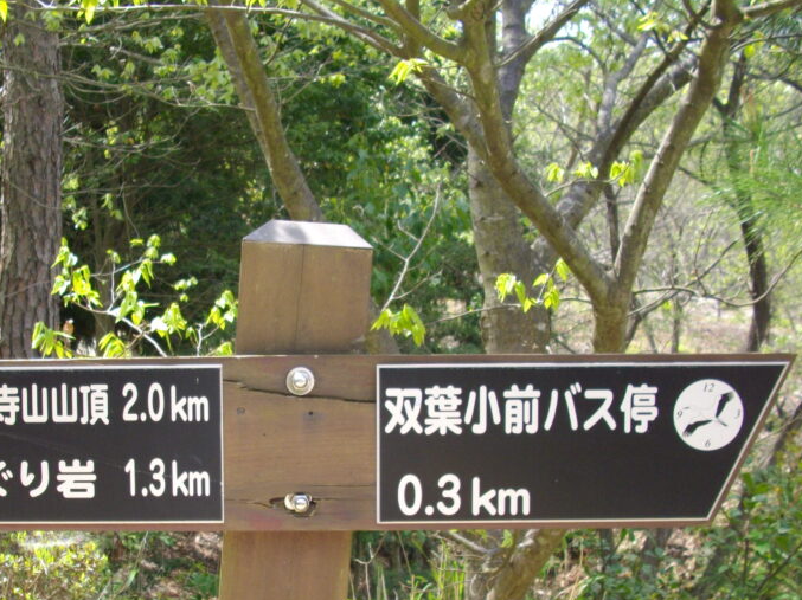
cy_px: 415
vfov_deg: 25.9
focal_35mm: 56
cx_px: 218
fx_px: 1297
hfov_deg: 33.8
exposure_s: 1/250
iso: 100
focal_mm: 6.2
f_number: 2.8
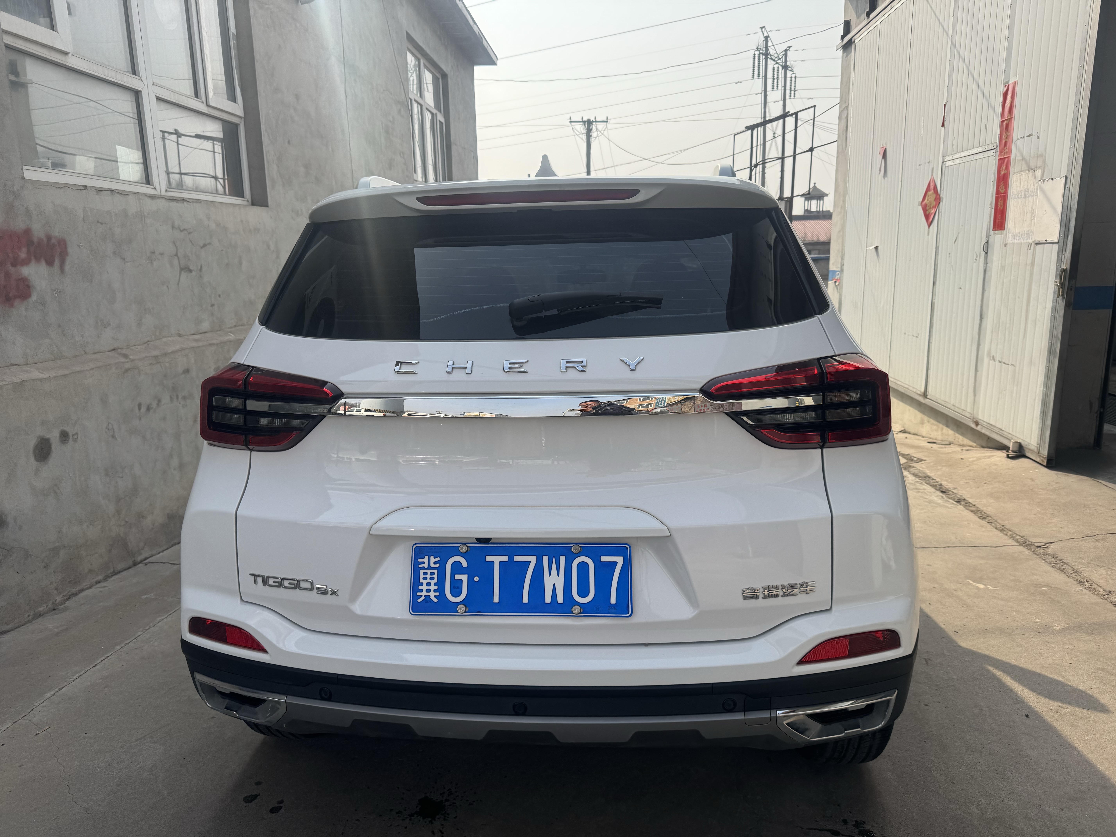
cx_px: 558
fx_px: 774
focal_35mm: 24
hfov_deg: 71.6
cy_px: 418
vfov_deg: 56.8
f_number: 1.78
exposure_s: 1/3413
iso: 80
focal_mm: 6.76
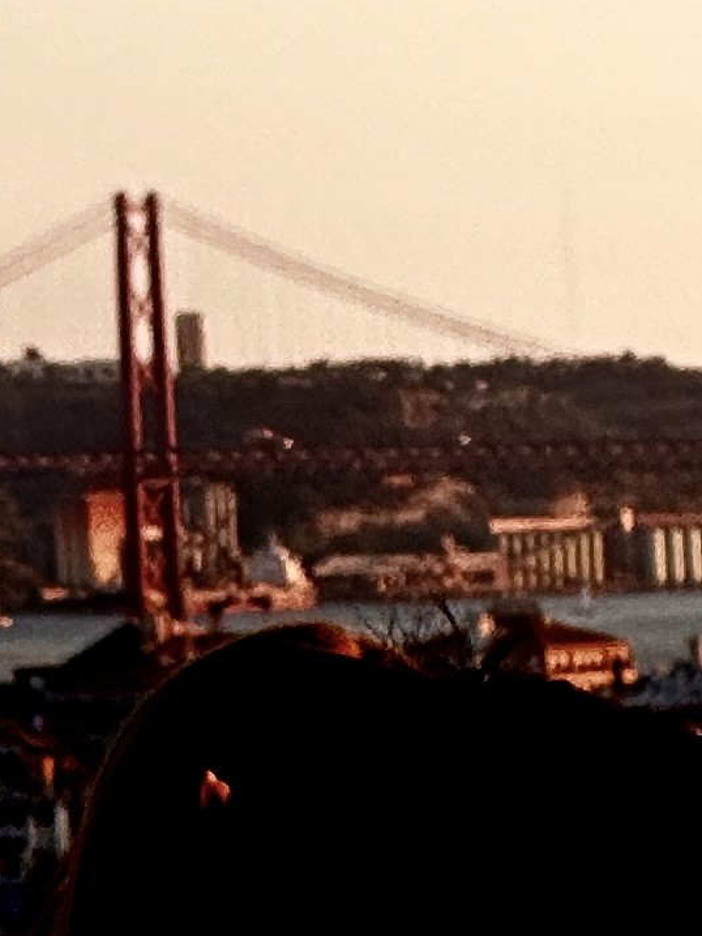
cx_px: -1147
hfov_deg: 3.4
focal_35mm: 433
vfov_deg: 4.4
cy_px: -1553
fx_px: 11705
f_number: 2.8
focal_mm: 9
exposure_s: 1/179
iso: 32
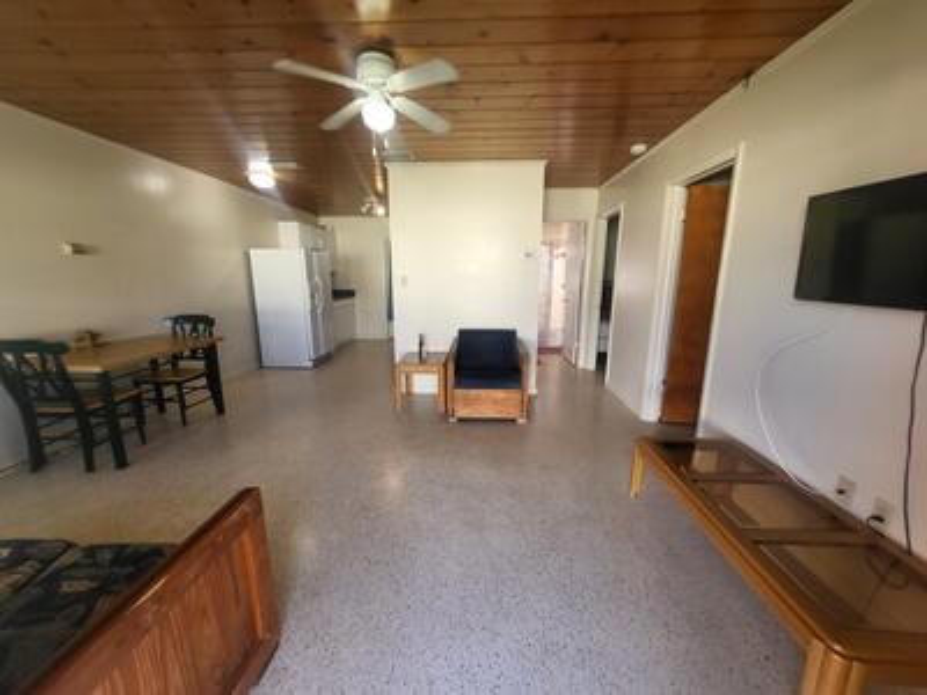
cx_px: 464
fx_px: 348
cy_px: 348
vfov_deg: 89.9
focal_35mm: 13
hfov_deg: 106.2
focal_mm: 1.74
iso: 80
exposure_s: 1/60
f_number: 2.2
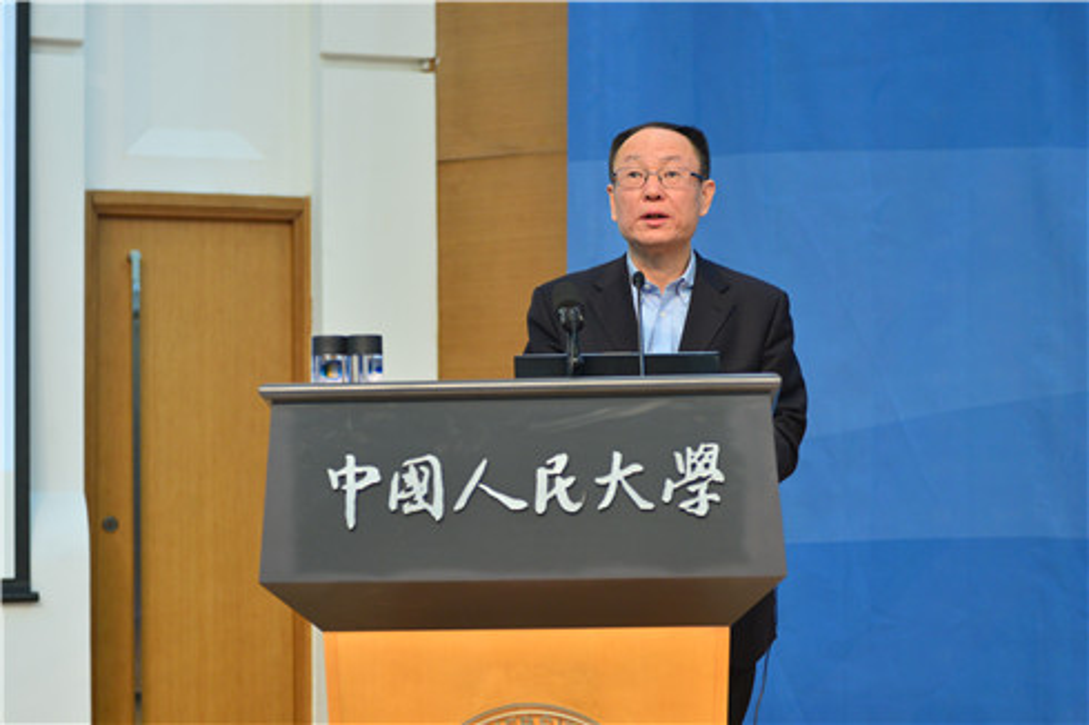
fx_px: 1693
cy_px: 362
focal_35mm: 56
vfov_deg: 24.2
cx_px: 544
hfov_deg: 35.7
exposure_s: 1/160
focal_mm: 56
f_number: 3.5
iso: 1600
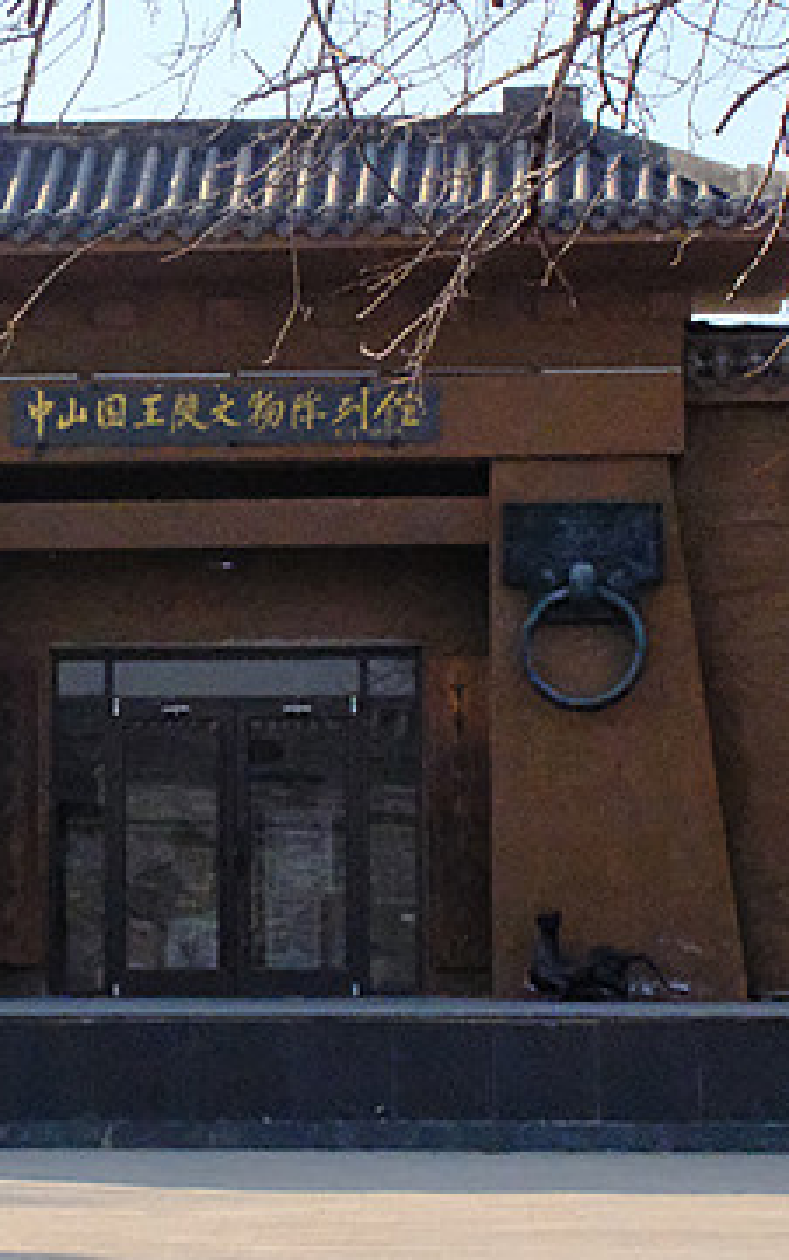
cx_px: 216
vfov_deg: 26.1
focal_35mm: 79
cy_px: 525
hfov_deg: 16.5
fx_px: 2715
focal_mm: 23.4
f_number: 14
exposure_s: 1/4000
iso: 12800
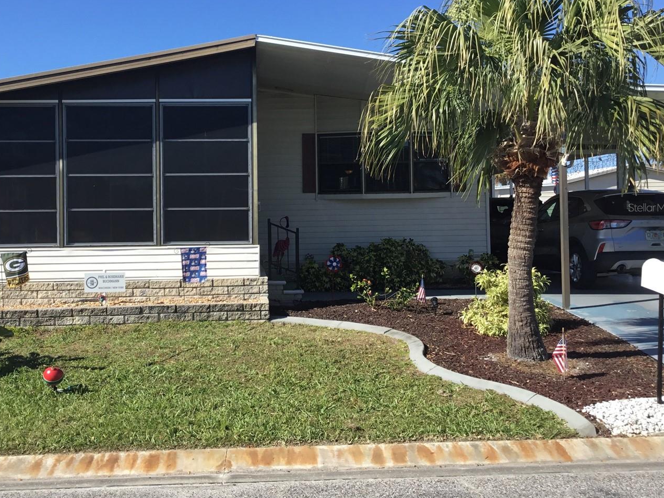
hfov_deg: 47.5
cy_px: 207
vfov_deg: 36.7
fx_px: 748
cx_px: 260
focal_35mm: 39
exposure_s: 1/849
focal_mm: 3.3
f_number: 2.4
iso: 25
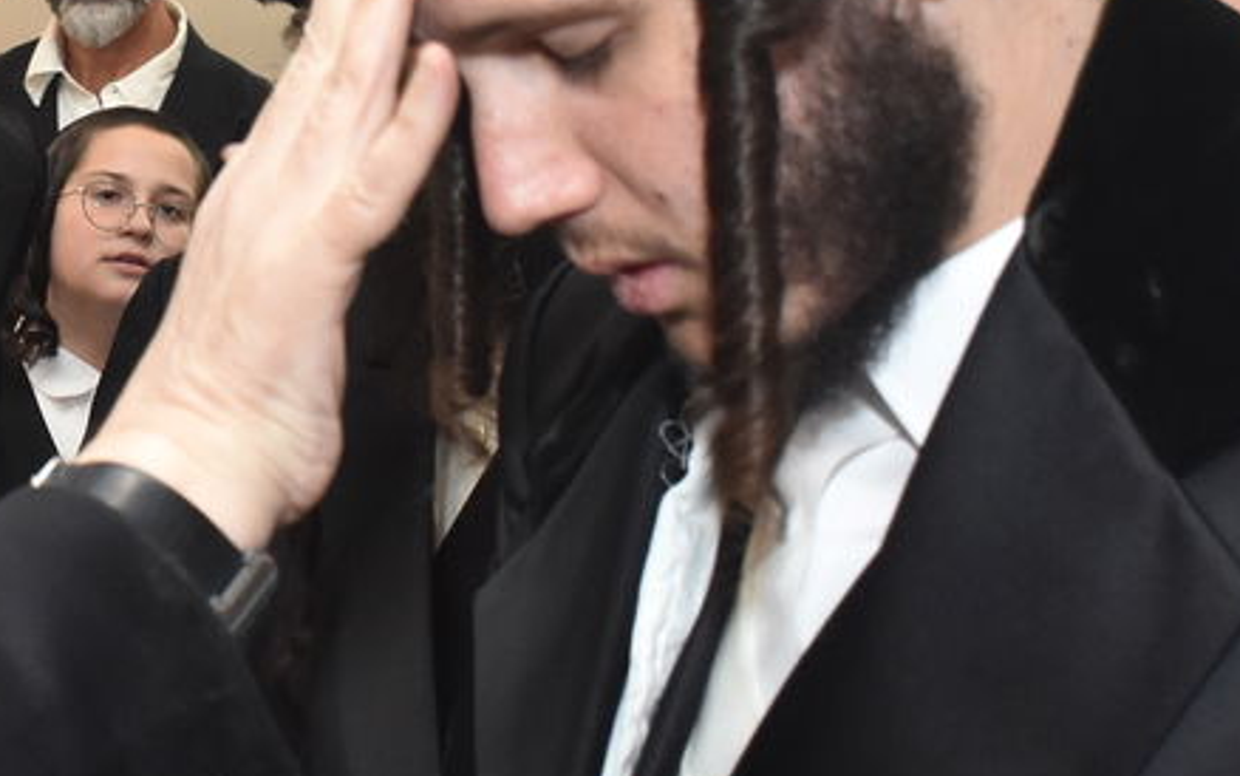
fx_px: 2975
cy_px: 55
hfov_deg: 22.7
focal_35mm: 88
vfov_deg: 14.7
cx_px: 40
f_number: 5.6
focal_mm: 18
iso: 1250
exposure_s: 1/80
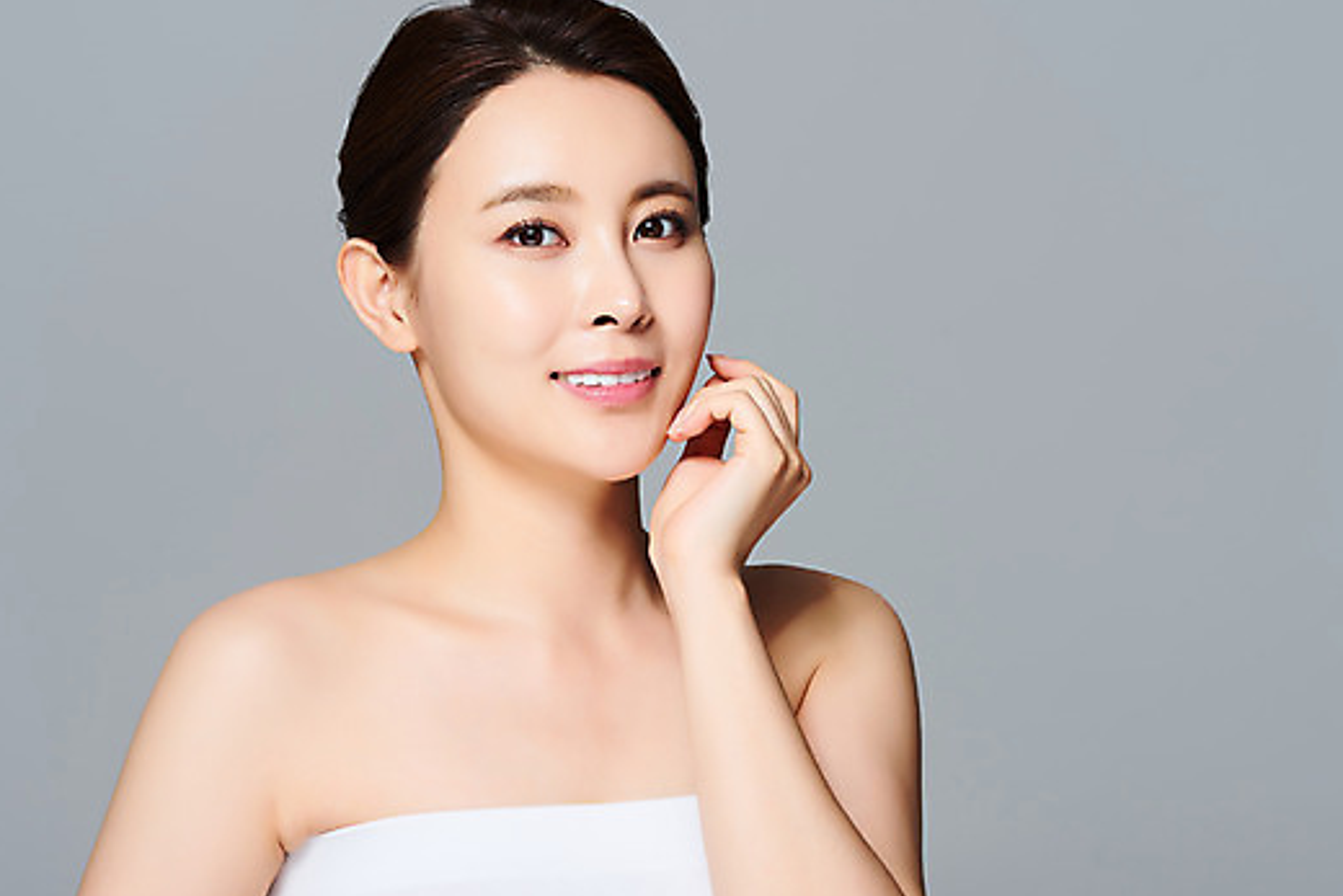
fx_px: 4515
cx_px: 593
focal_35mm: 121
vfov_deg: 11.3
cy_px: 408
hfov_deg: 16.9
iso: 64
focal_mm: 105
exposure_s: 1/125
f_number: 16
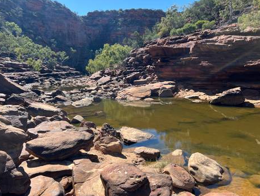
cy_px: 101
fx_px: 203
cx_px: 128
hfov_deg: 65.3
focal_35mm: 27
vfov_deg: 51.4
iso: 50
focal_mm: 5.7
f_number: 1.5
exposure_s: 1/2008
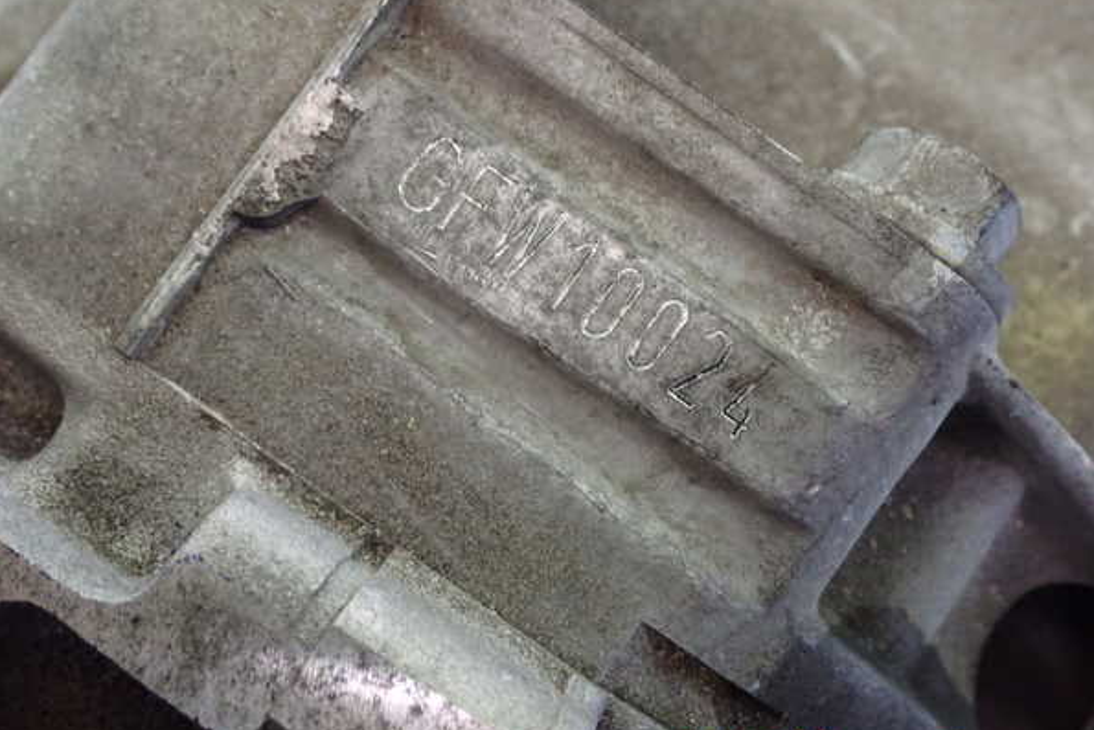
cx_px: 546
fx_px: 1307
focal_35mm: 43
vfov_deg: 31.2
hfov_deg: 45.4
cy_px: 360
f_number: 2.8
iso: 800
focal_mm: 7.31
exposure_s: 1/20
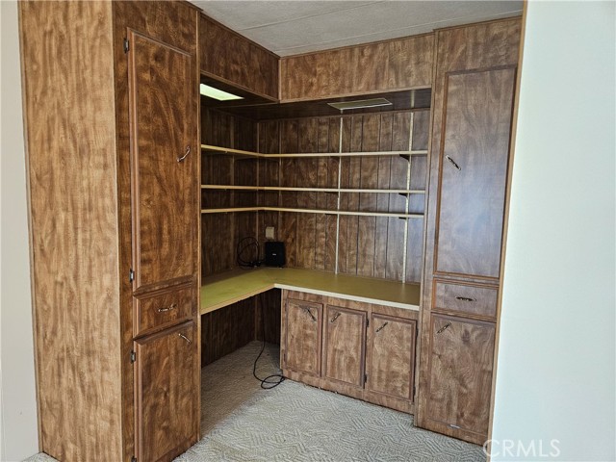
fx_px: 409
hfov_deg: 73.9
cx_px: 308
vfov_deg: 58.9
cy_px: 231
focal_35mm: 23
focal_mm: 5.4
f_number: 1.8
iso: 800
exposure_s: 1/120
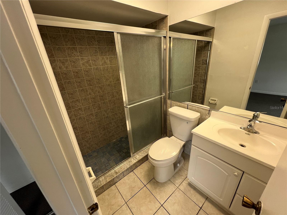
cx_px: 144
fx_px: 108
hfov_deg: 106.2
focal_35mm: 13
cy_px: 108
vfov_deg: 89.9
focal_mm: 1.57
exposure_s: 1/120
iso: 125
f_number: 1.8
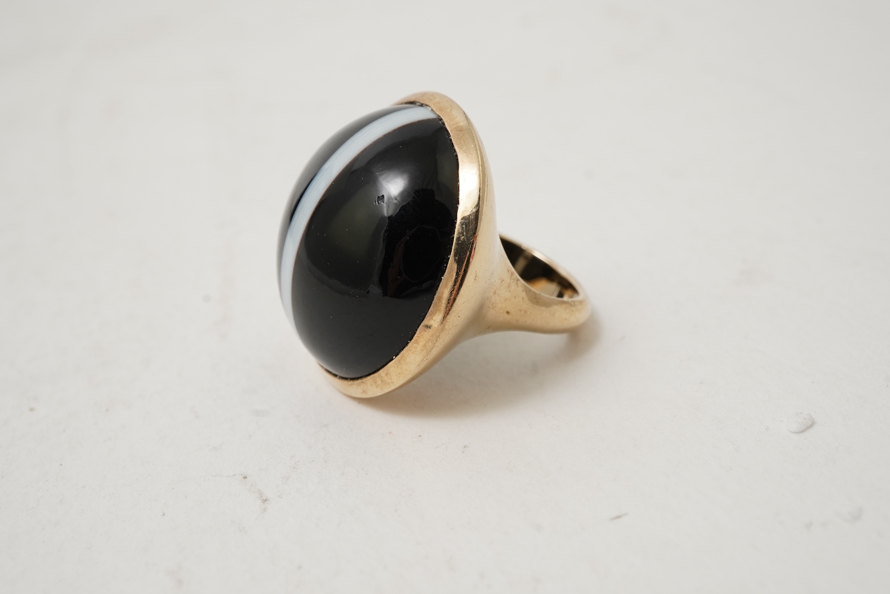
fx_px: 1113
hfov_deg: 43.6
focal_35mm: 45
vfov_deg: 29.9
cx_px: 445
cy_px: 297
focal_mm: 30
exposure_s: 1/100
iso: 500
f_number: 22
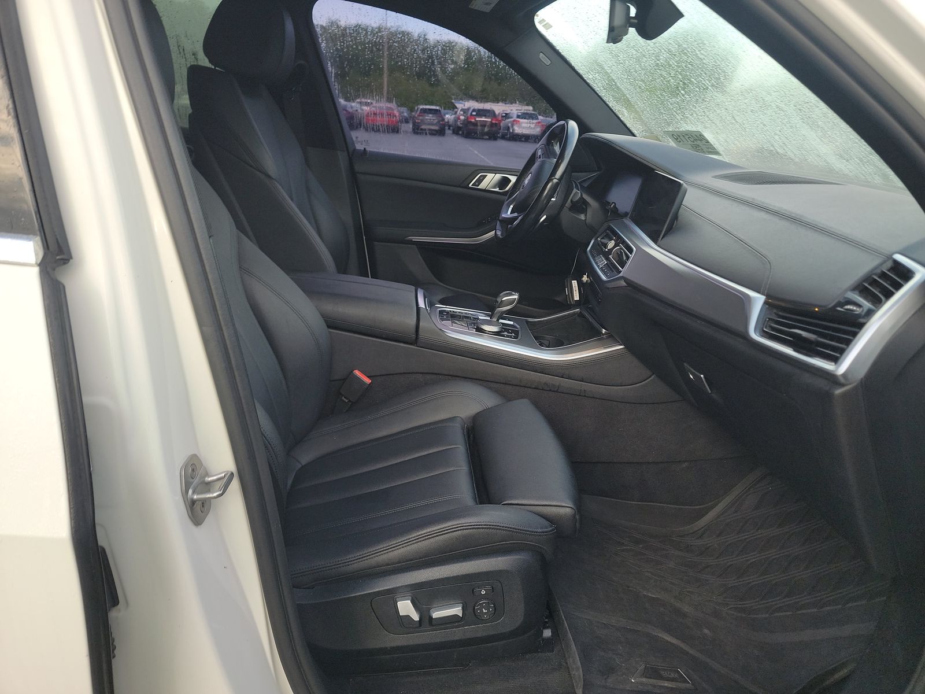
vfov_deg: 56.8
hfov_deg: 71.6
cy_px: 347
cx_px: 462
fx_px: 641
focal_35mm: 24
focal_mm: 6.7
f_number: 1.8
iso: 51
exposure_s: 1/59
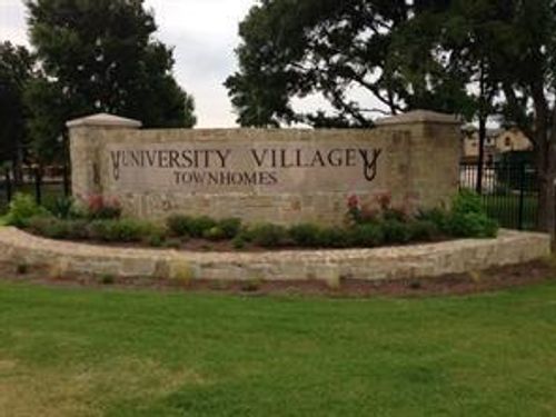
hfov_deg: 55.4
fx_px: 530
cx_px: 278
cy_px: 208
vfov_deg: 42.9
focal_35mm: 33
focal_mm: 4.12
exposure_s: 1/60
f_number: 2.4
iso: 50
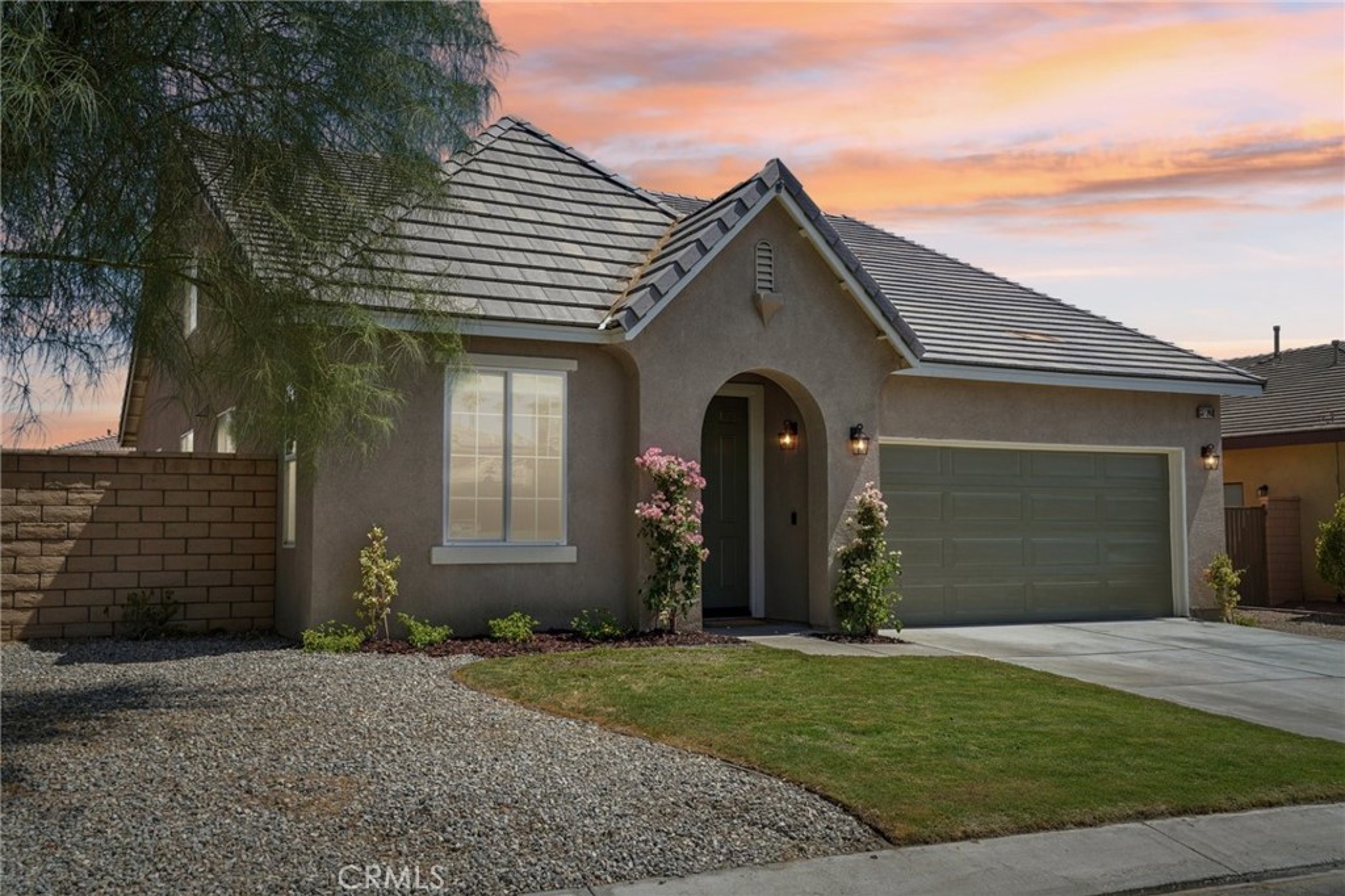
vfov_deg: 37.8
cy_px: 448
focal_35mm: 35
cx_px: 672
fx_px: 1307
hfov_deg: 54.4
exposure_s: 1/200
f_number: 8
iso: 100
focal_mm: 35
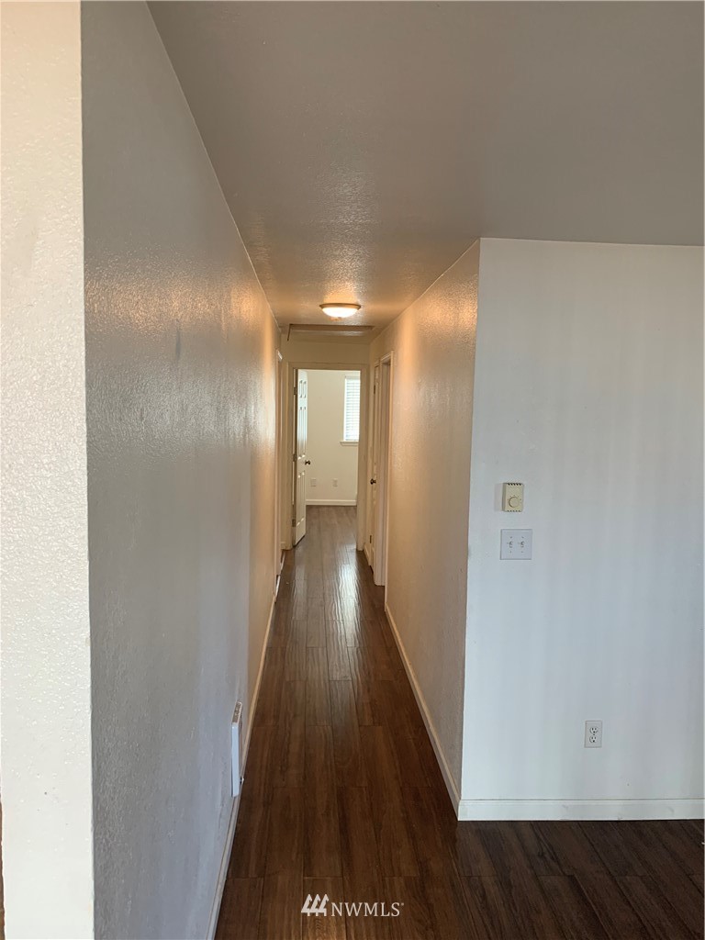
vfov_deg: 67.3
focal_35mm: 26
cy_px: 470
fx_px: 706
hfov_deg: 53.1
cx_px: 352
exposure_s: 1/60
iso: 80
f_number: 1.8
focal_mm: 4.25
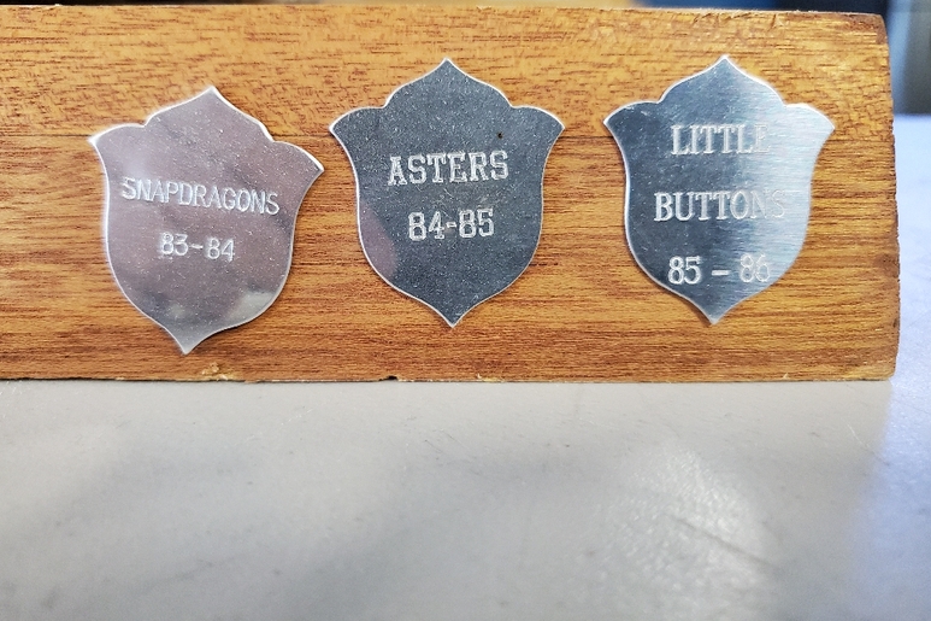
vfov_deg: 46.3
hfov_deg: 65.5
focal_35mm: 28
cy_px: 266
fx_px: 724
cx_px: 453
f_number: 1.5
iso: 400
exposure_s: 1/40
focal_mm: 4.3
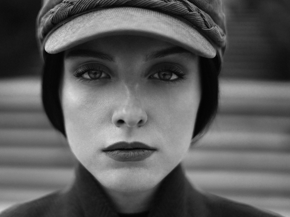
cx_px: 132
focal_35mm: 55
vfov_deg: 26.6
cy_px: 109
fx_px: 461
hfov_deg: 34.9
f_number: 1.8
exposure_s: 1/3200
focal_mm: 50
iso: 400
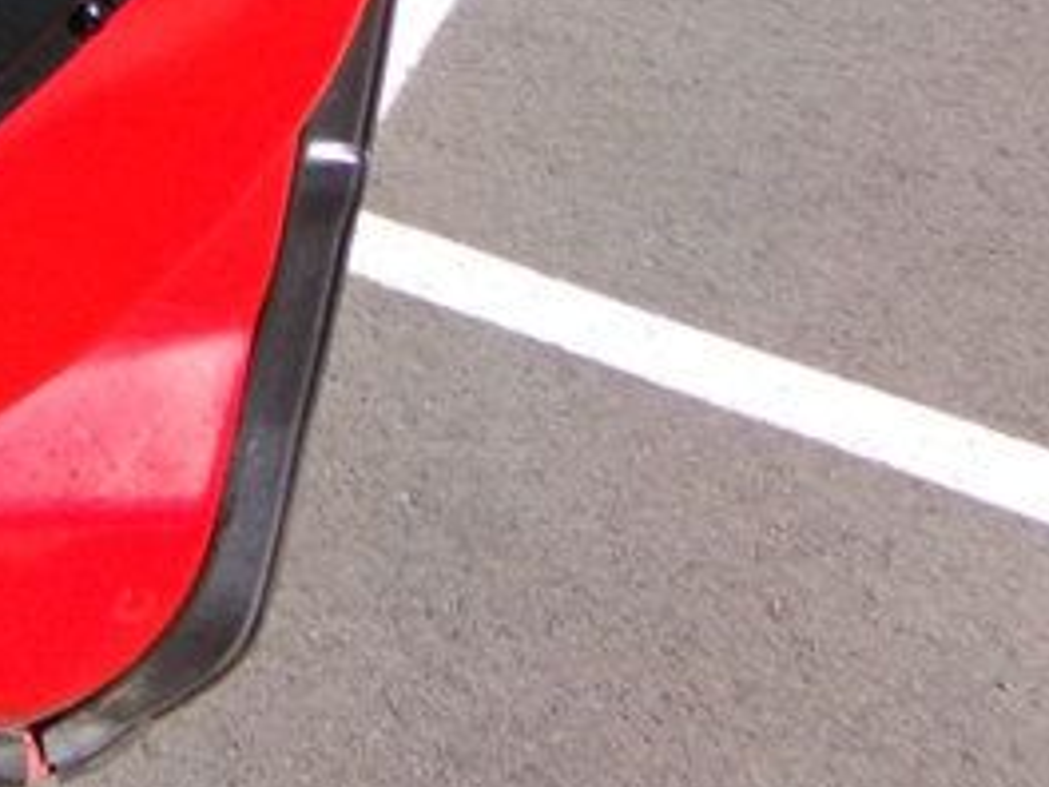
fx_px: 2818
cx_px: -854
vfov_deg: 13.8
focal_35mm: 93
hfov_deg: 17.2
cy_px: -715
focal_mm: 4.3
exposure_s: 1/500
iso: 100
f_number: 3.7
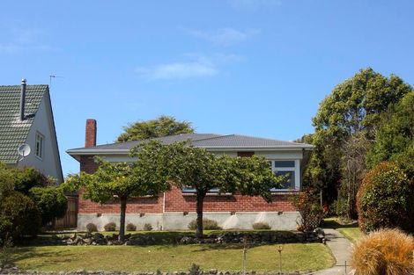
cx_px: 207
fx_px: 604
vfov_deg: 25.7
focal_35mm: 52
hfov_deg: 37.9
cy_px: 138
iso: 100
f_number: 5.6
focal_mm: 35
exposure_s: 1/1250
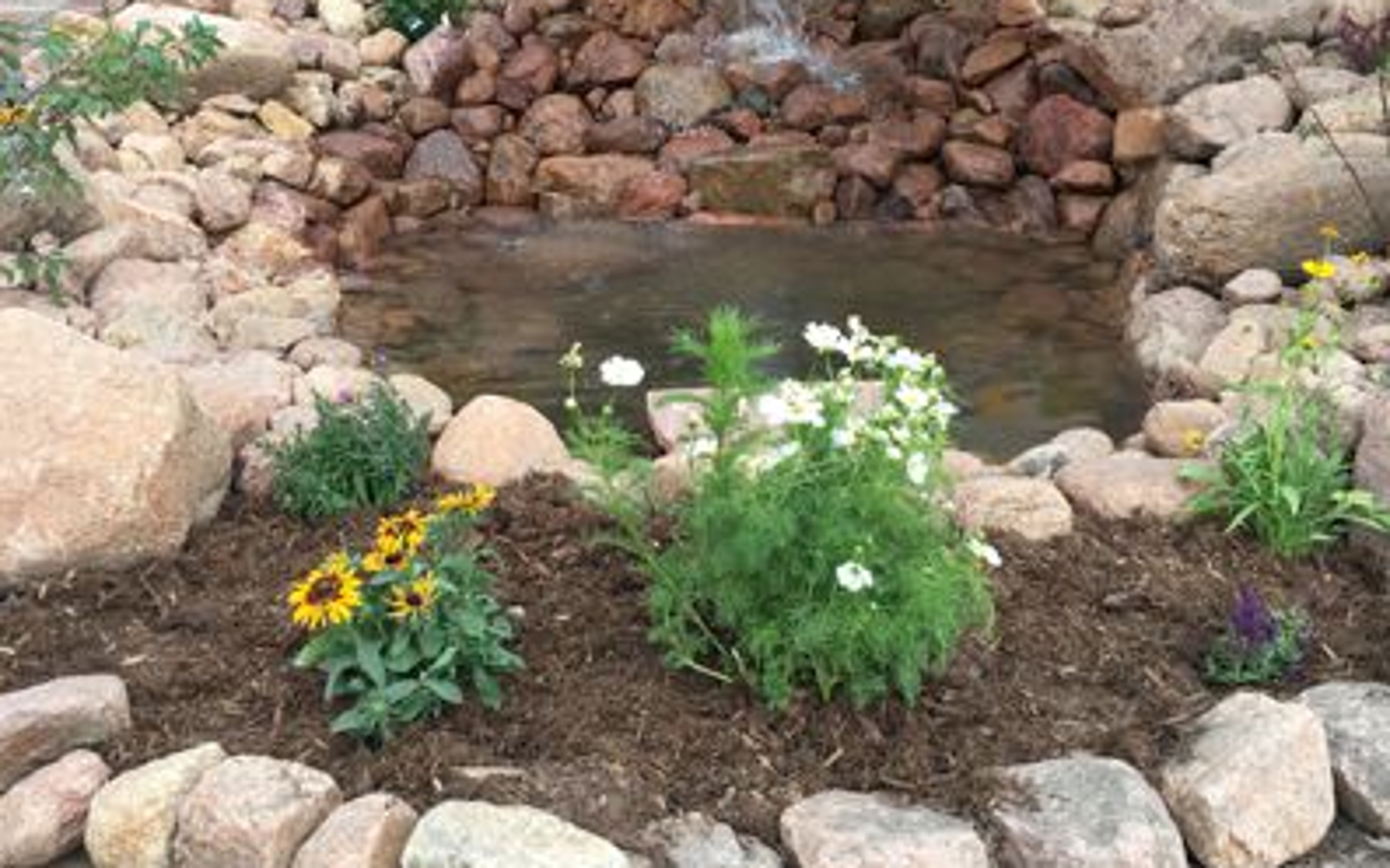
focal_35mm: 31
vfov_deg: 40.5
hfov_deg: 61.2
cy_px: 368
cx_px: 693
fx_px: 1174
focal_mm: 4.15
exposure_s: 1/313
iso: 25
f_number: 2.2
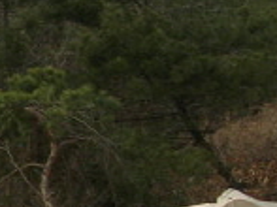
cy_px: 216
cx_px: -373
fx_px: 1655
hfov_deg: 8.7
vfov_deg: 7.1
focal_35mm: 207
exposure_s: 1/310
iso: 64
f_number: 4.8
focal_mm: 7.8
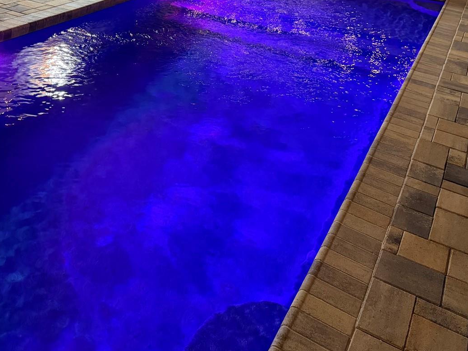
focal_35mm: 37
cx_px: 163
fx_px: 500
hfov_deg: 49.4
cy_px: 88
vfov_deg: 37.7
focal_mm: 6.76
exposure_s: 1/30
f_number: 1.78
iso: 800
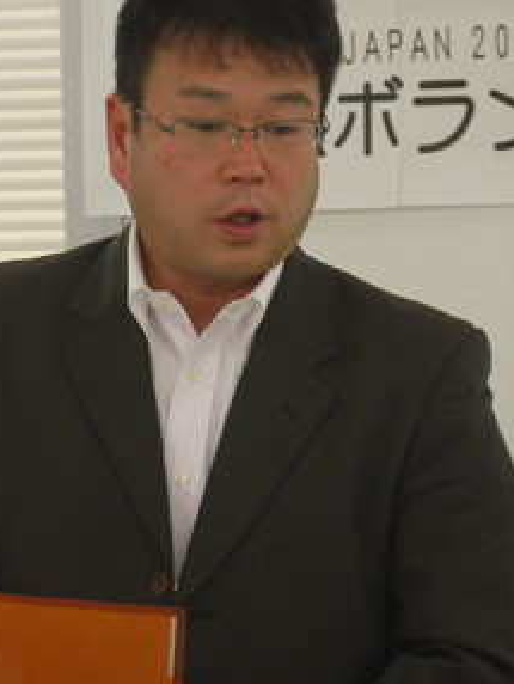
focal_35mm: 318
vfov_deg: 6.2
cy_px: 255
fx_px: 6286
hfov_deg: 4.7
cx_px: 198
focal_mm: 91
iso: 400
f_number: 4.6
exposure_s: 1/125
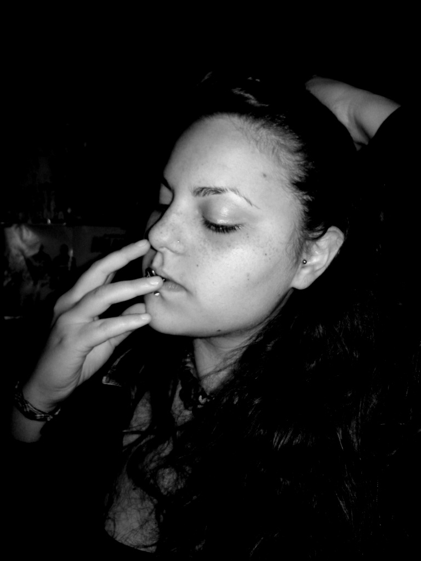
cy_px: 280
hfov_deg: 49.7
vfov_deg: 63.4
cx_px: 210
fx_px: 454
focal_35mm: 28
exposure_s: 1/60
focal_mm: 4.7
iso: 64
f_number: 5.6
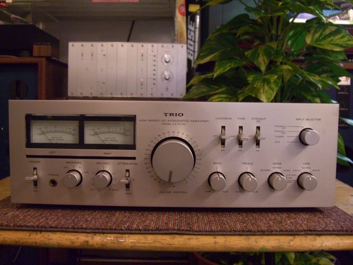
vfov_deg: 37.7
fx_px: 388
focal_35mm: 38
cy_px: 132
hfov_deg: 49.0
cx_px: 176
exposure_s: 1/30
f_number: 2.8
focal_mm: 7.9
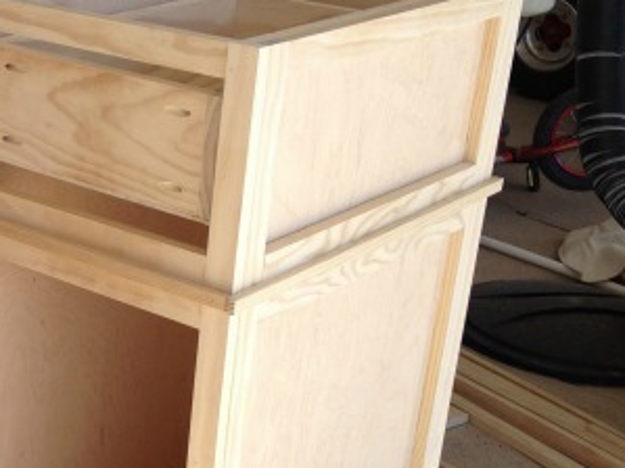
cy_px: 325
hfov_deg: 22.7
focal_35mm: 82
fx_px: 1480
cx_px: -27
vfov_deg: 17.9
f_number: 2.4
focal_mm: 4.28
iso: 50
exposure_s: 1/476
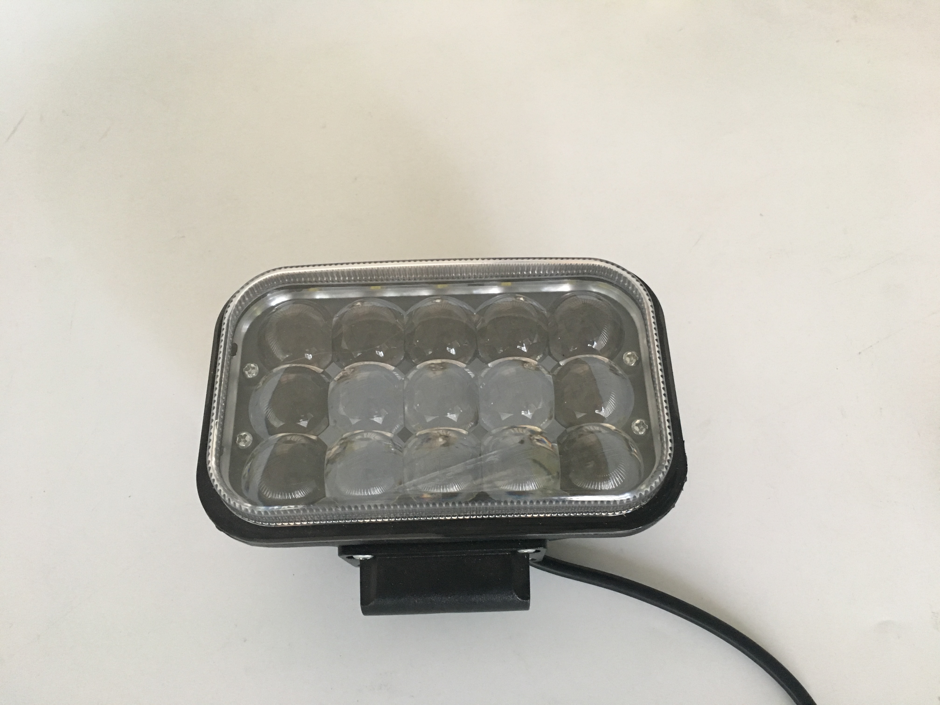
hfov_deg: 61.7
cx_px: 470
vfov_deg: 48.2
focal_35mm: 29
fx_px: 787
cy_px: 352
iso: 200
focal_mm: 4.15
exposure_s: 1/33
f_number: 2.2
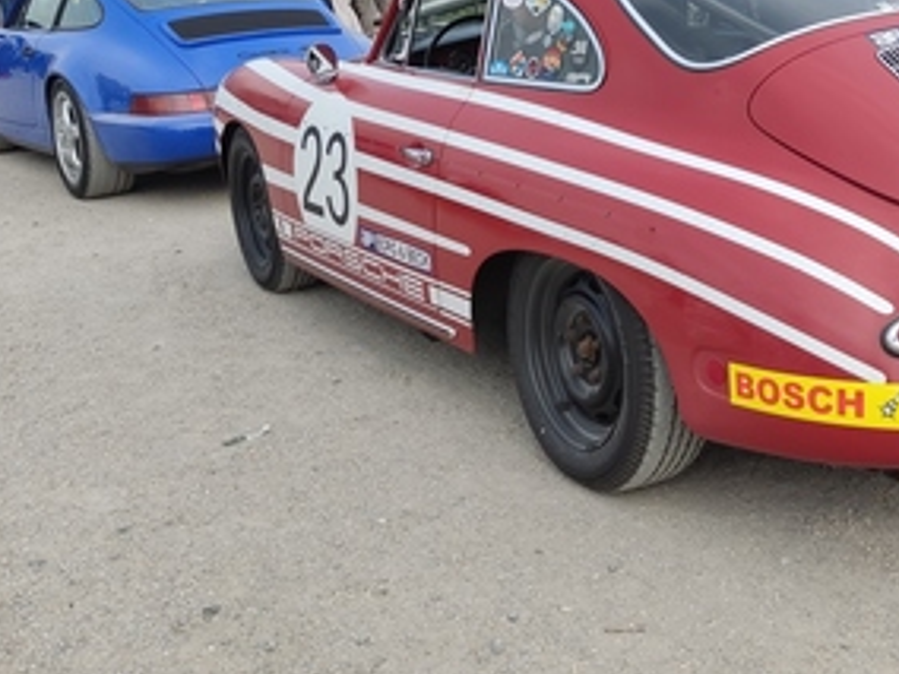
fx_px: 1221
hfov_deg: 40.0
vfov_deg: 30.4
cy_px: 180
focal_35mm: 47
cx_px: 594
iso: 50
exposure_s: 1/757
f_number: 1.79
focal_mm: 4.71
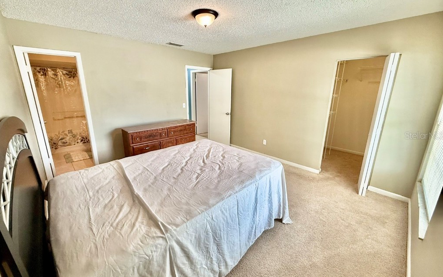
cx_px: 222
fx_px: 181
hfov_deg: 101.5
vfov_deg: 74.8
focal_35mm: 15
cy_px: 135
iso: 200
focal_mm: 2.22
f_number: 2.2
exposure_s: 1/120
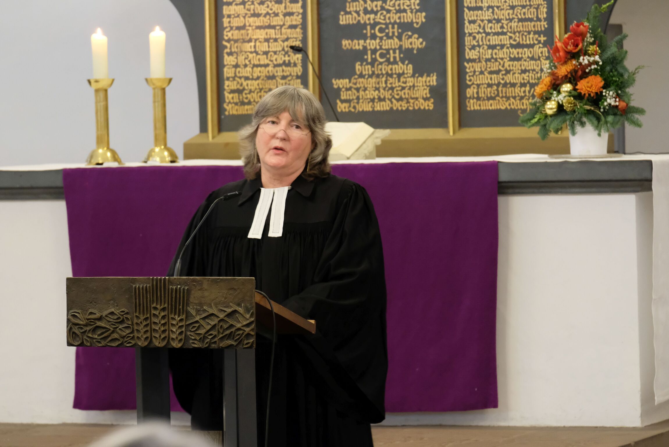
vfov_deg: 7.2
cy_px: 224
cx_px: 334
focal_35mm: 192
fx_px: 3570
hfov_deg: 10.7
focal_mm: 127.9
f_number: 5.8
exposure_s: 1/14
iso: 3200
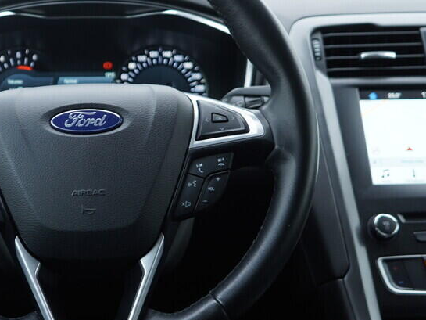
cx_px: 90
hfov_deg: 29.2
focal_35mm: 65
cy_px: 136
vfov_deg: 22.6
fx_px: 800
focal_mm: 24
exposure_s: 1/40
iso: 160
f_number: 2.8
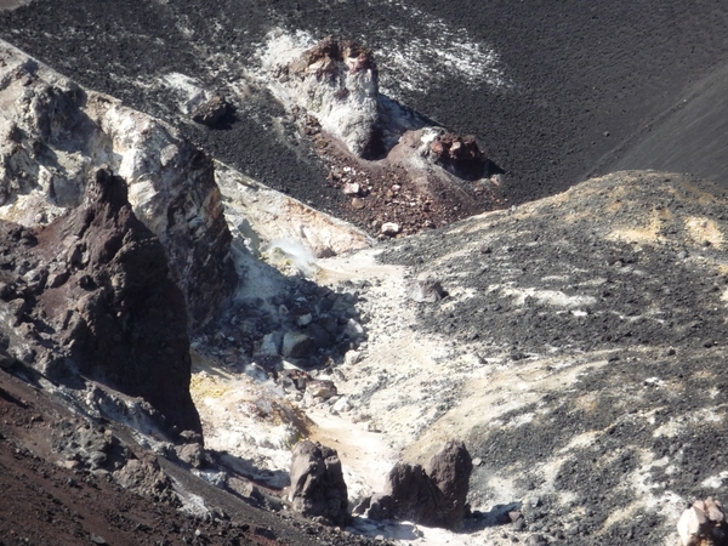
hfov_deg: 16.4
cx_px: 364
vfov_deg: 12.3
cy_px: 273
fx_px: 2524
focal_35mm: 120
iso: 100
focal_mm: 17.6
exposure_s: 1/250
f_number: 5.6
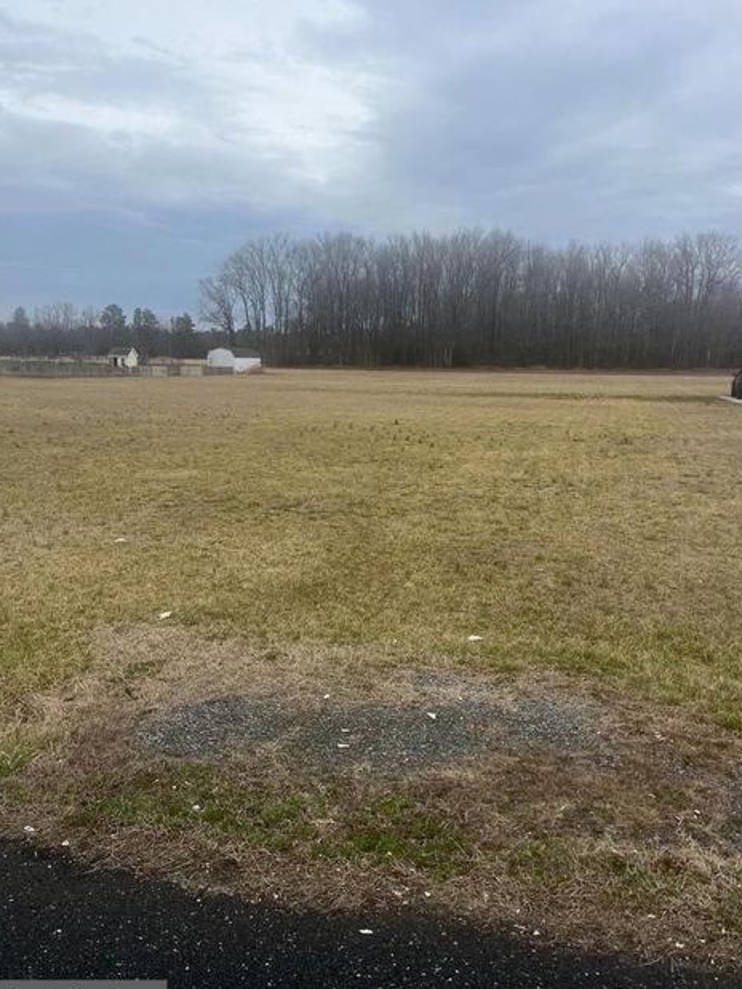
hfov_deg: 49.7
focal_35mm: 28
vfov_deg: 63.4
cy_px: 504
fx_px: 801
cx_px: 393
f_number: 1.6
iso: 50
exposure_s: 1/3215
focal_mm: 5.1
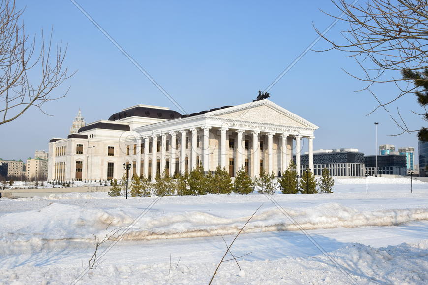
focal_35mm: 38
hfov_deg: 51.3
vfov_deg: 35.5
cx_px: 214
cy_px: 142
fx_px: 446
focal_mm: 25
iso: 100
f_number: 9
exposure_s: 1/250
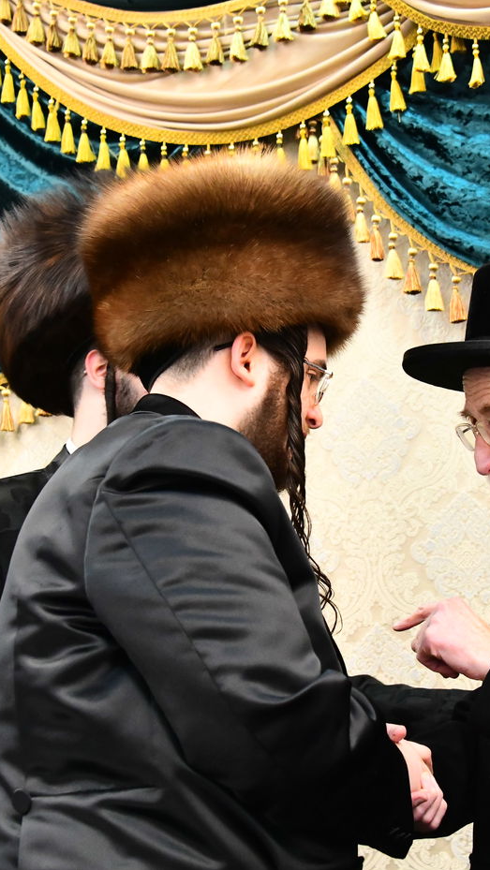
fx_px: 1639
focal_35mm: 71
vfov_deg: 29.7
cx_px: 289
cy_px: 436
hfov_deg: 17.0
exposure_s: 1/250
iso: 6400
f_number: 5.6
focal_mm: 45
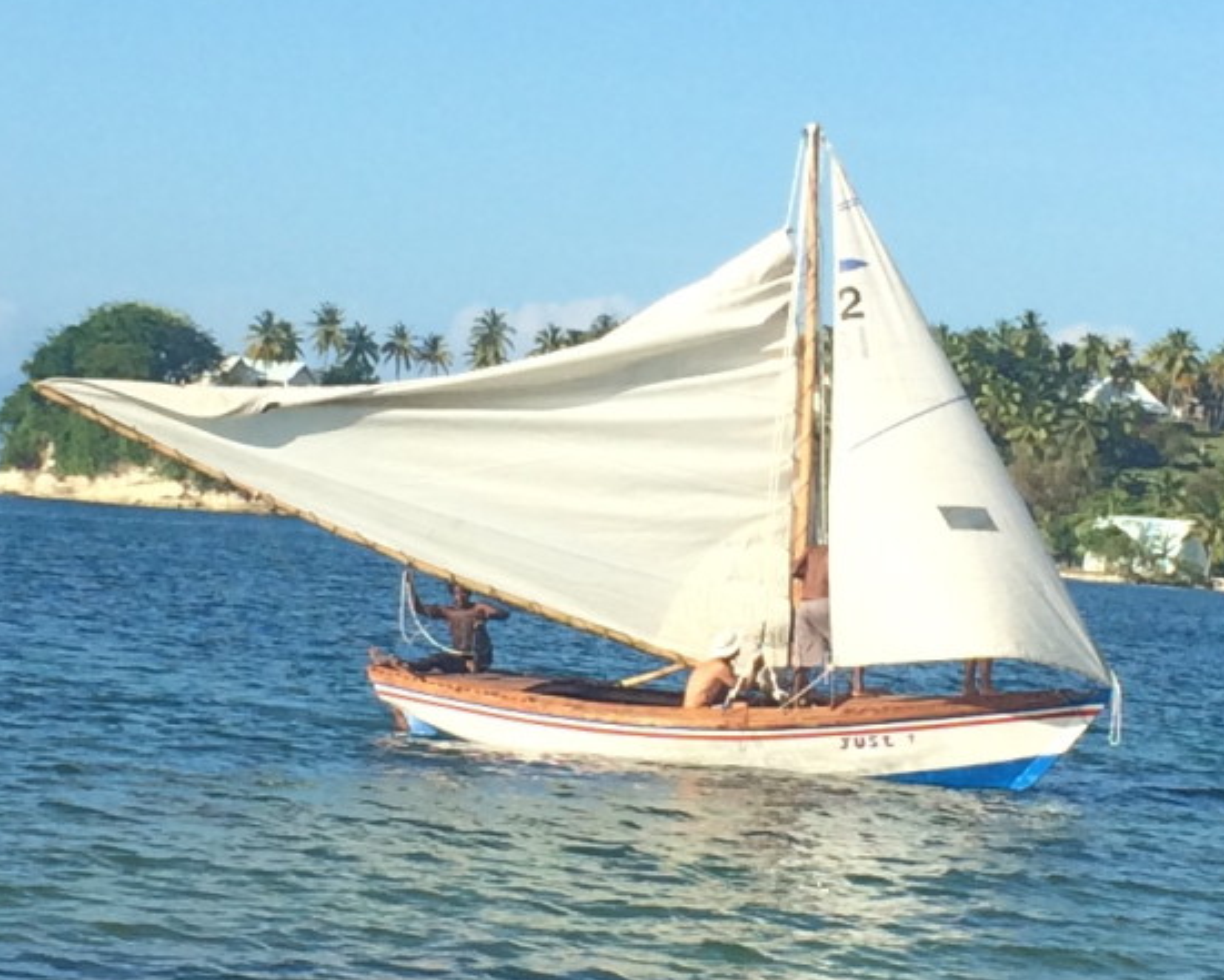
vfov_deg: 43.3
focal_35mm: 34
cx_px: 615
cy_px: 449
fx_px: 1232
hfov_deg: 52.8
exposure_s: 1/1709
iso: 32
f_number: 2.2
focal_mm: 4.12
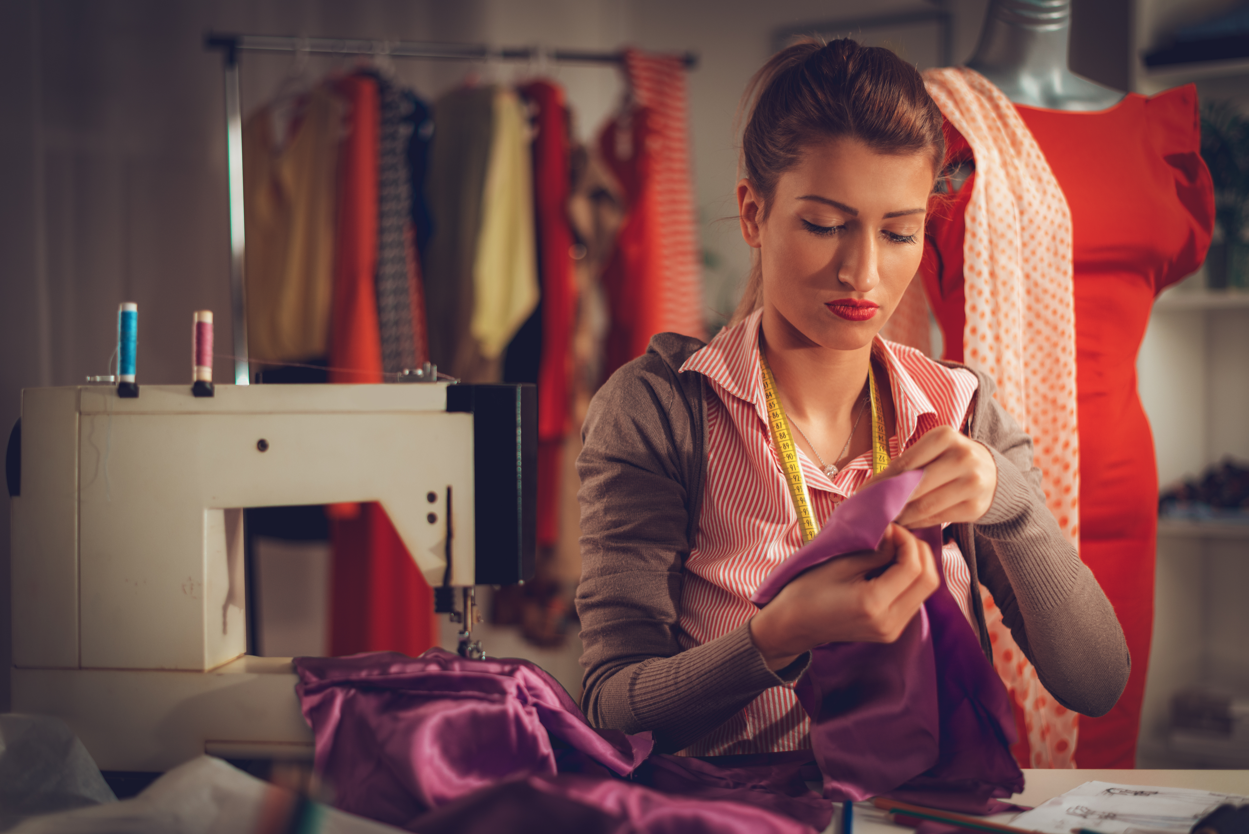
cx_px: 624
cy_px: 417
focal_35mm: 50
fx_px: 1735
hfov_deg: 39.6
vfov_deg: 27.0
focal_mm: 50
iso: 200
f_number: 1.8
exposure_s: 1/60
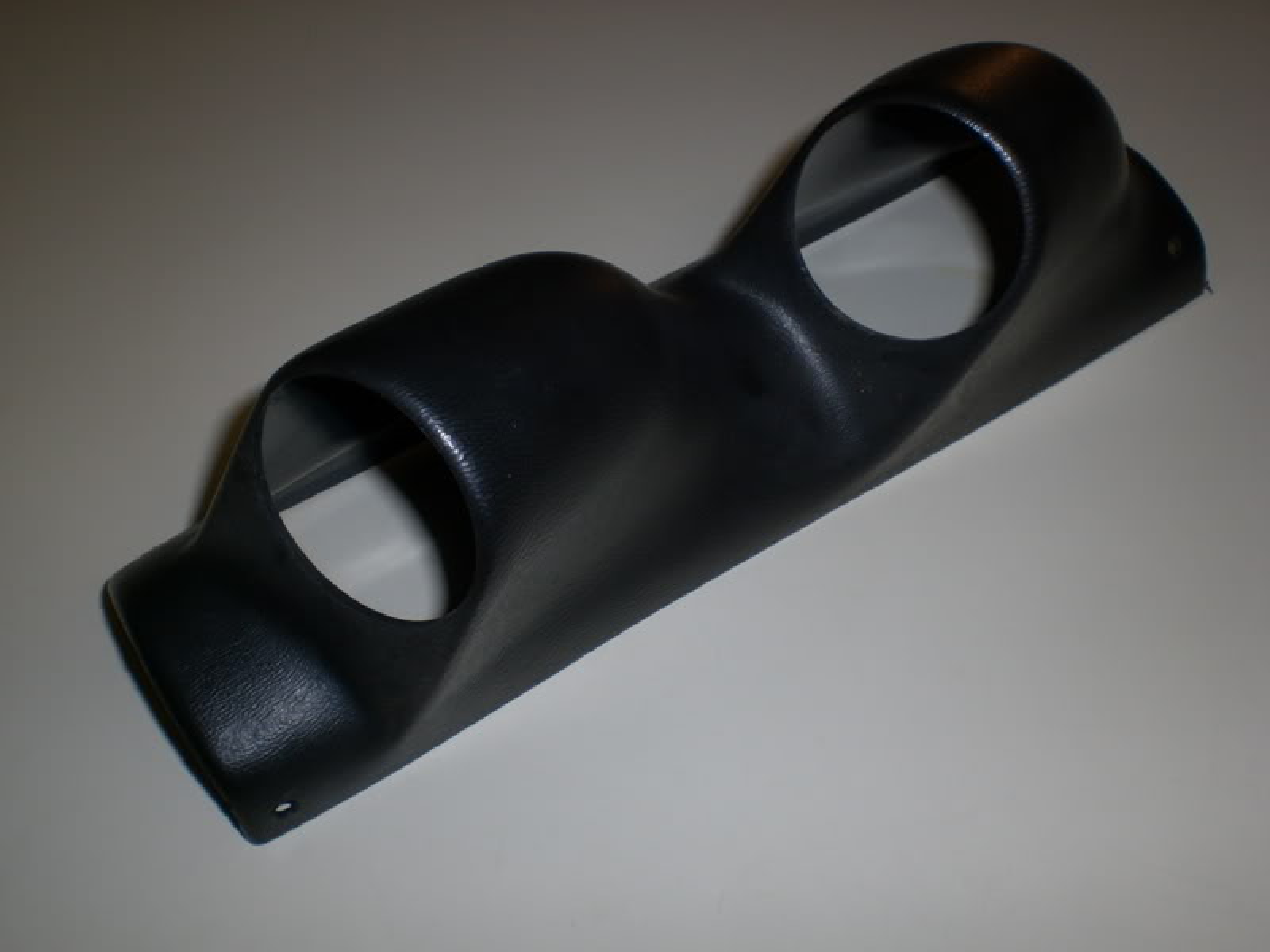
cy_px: 476
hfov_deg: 49.0
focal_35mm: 38
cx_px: 635
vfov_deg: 37.7
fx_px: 1394
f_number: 4.4
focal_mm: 6.3
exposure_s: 1/30
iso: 50
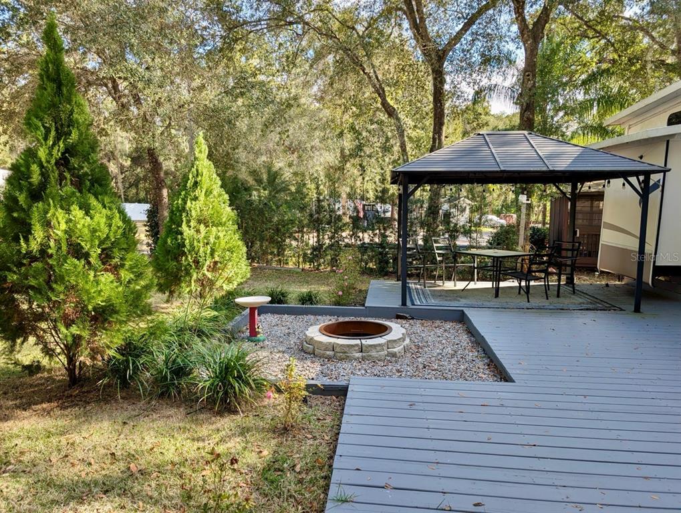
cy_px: 256
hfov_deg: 71.5
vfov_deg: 57.0
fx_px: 473
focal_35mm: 24
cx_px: 340
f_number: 1.68
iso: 18
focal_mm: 6.9
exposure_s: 1/241
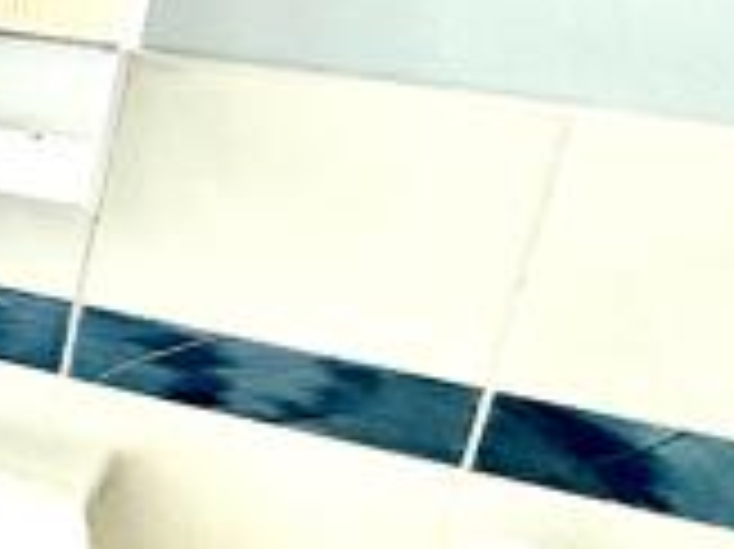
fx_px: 1865
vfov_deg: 16.8
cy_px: 306
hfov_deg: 15.2
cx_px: -937
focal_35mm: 88
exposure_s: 1/220
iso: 50
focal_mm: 2.22
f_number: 2.2
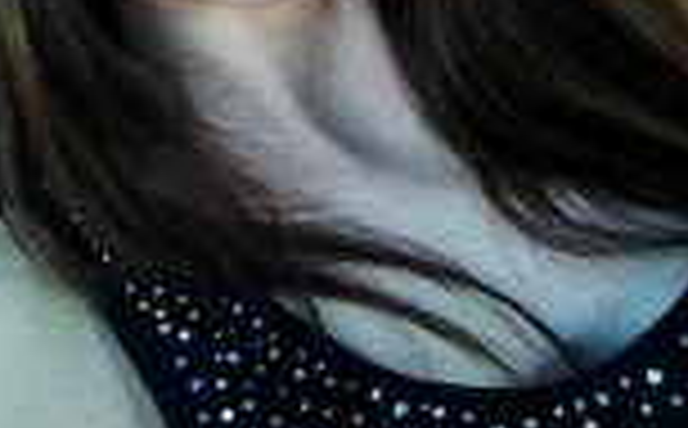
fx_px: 1572
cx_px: 344
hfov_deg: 24.7
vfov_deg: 13.9
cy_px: -329
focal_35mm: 84
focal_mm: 1.85
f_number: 2.4
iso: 160
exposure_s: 1/60
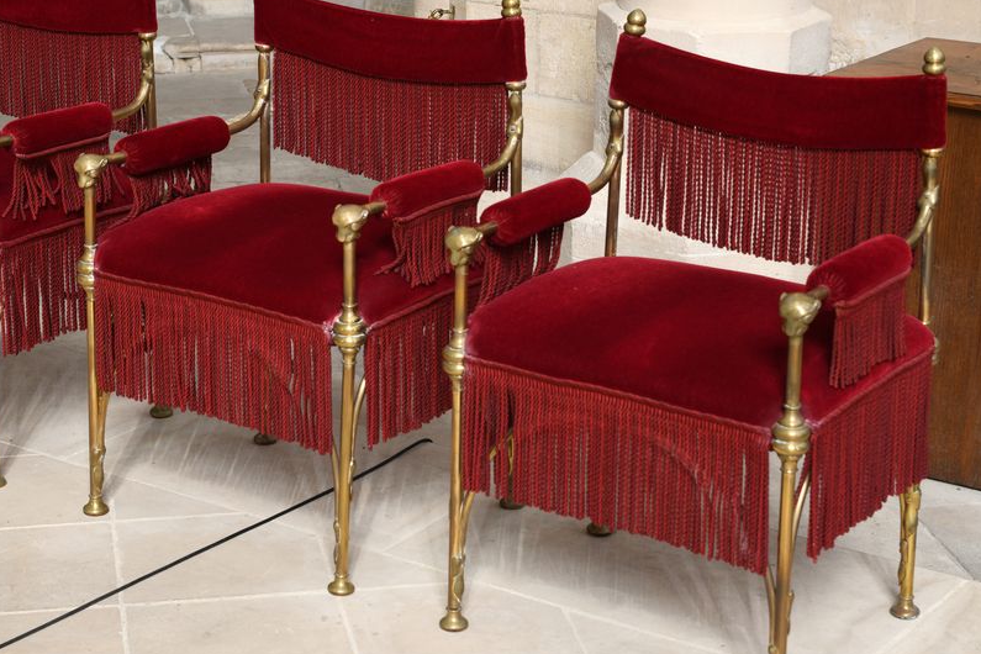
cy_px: 313
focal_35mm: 66
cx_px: 379
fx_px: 1798
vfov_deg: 20.6
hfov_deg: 30.4
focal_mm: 50
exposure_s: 1.3
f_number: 8
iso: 64
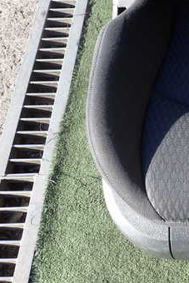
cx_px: 232
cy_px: 98
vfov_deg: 35.9
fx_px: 433
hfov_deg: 22.5
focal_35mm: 55
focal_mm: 5.4
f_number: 3.2
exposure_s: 1/200
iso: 100
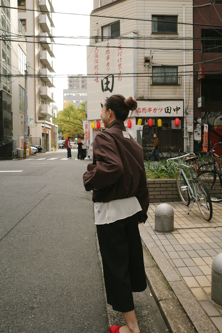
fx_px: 259
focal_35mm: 28
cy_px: 166
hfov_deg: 46.4
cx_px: 111
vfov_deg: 65.5
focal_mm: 18.3
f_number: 4
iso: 100
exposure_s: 1/250
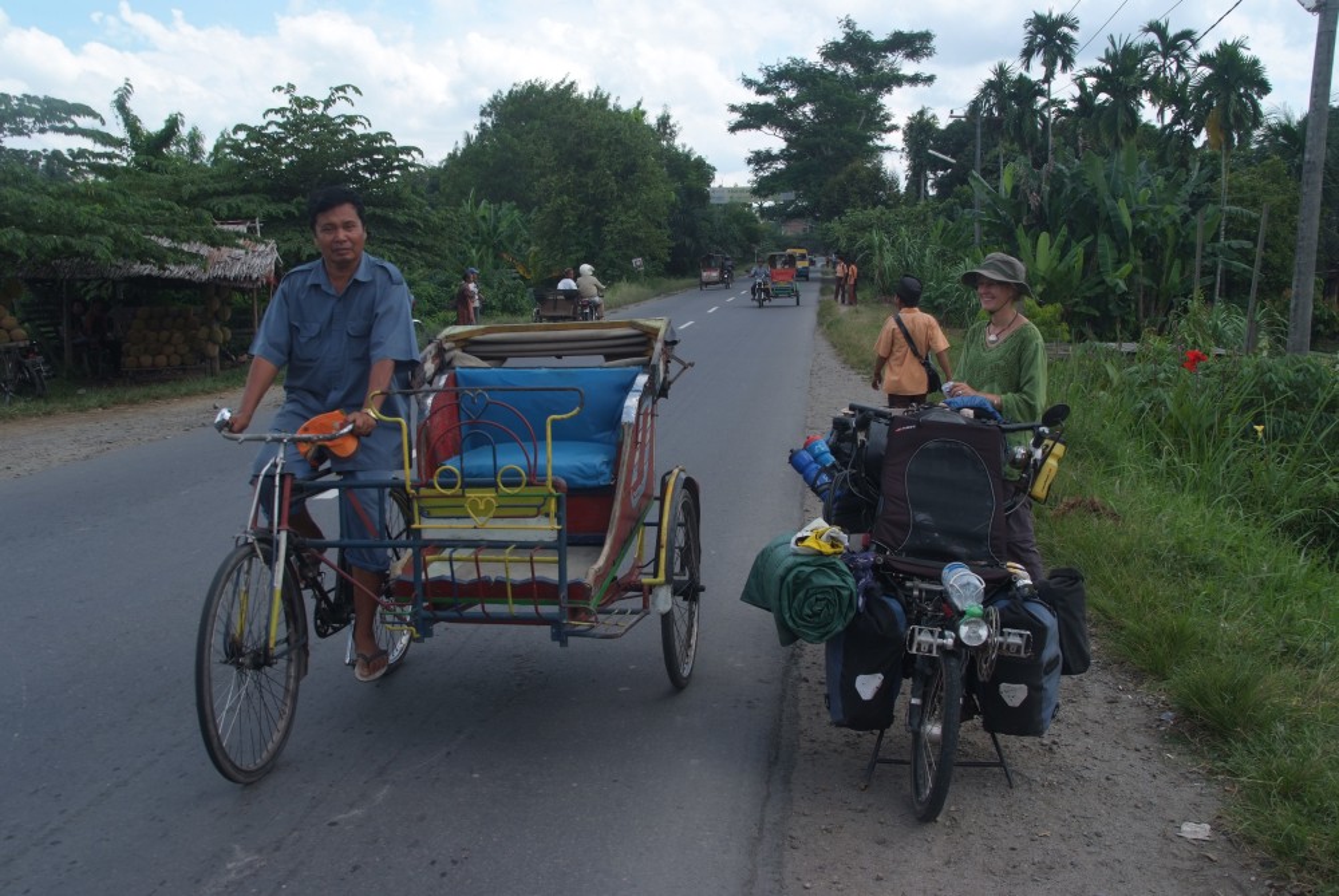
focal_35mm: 39
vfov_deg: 34.3
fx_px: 1452
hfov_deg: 49.5
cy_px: 448
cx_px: 670
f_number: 8
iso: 160
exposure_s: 1/250
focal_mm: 26
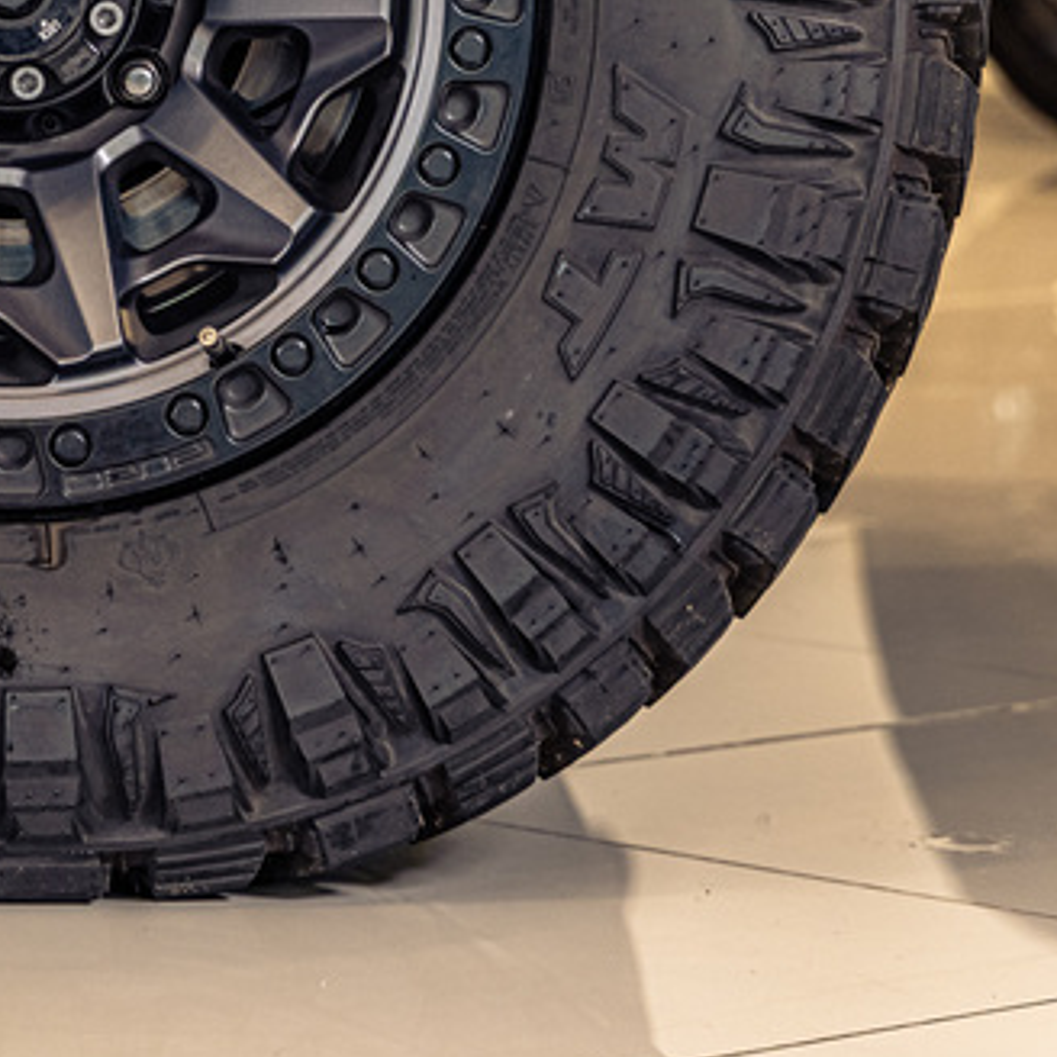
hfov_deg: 8.7
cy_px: -19
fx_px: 6875
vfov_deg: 8.7
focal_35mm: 199
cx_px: 5
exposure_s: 1/125
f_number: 4.5
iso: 640
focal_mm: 75
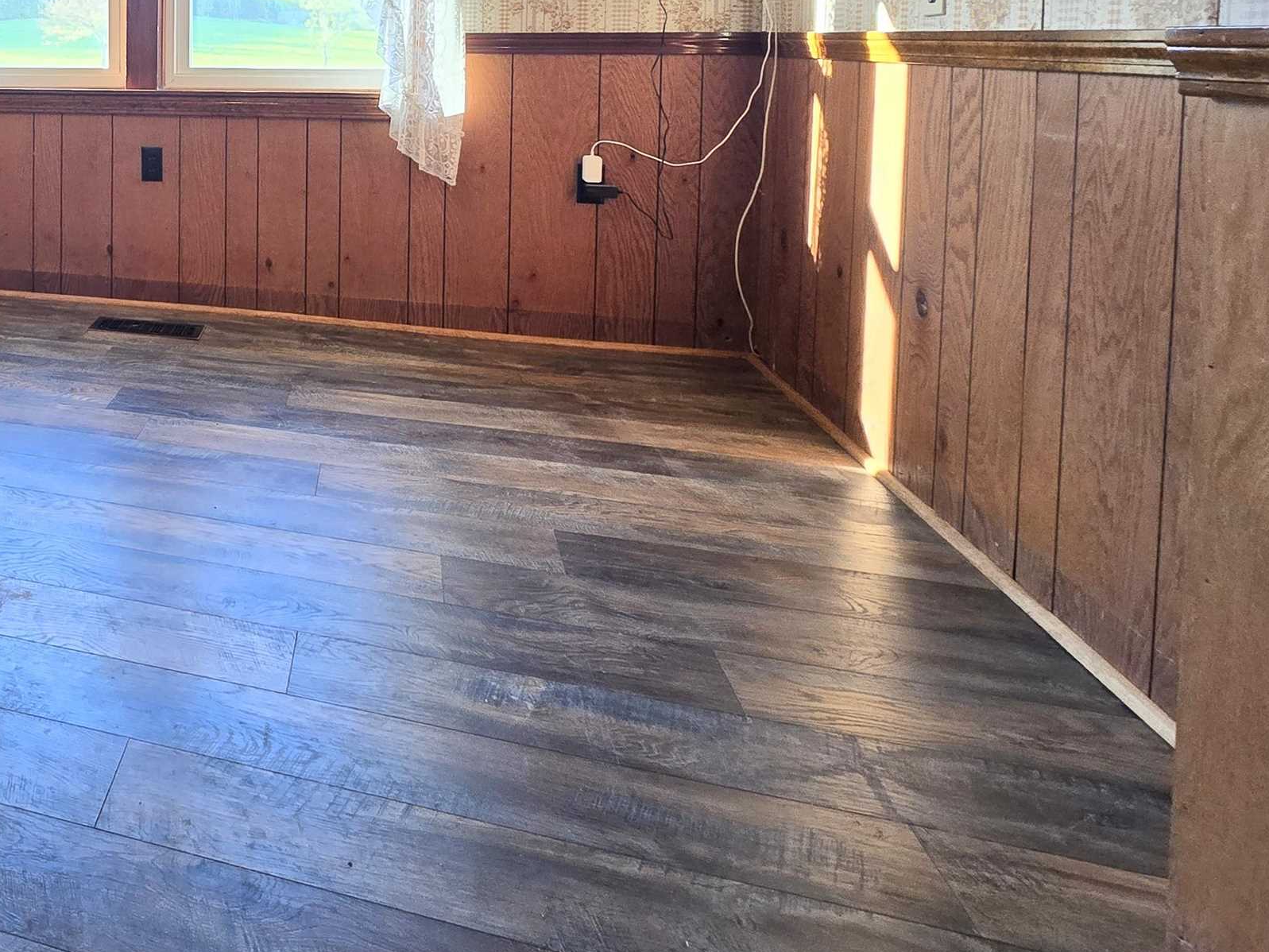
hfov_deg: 56.4
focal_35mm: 25
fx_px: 917
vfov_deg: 49.0
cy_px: 97
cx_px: 56
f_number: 2.2
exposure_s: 1/60
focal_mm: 2.2
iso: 100
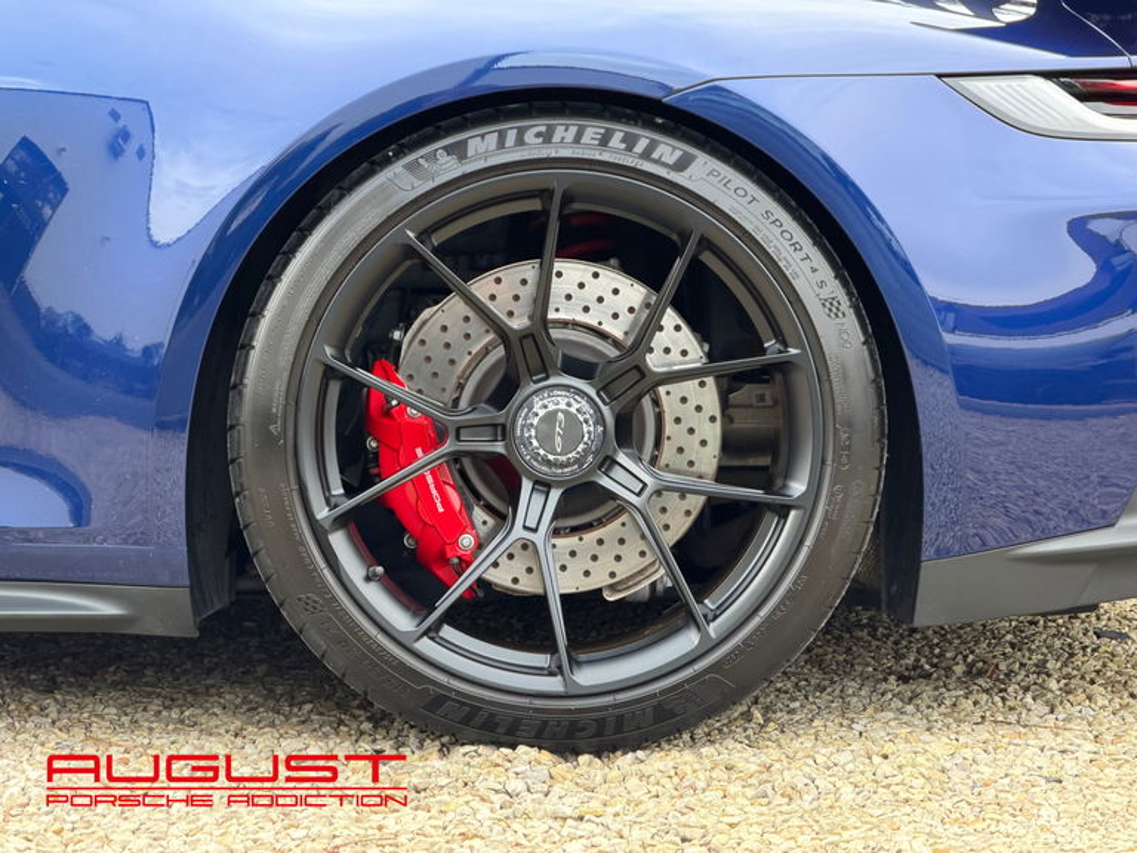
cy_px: 426
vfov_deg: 14.8
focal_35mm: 100
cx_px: 568
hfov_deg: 19.6
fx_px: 3285
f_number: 2.8
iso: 250
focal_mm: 16.89
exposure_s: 1/121
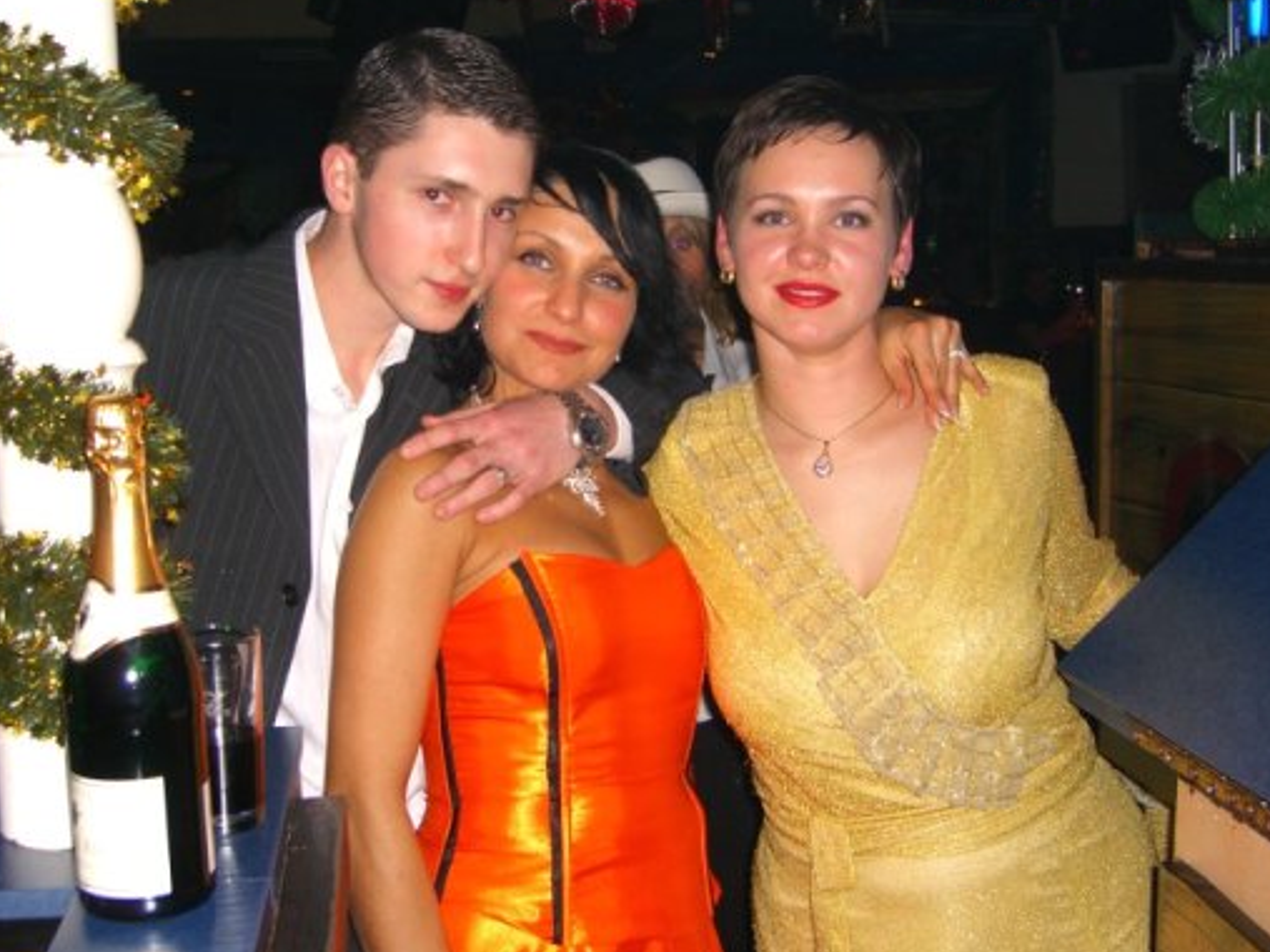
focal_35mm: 45
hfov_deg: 42.1
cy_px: 411
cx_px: 606
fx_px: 1651
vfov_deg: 32.1
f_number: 2.8
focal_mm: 7.9
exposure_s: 1/60
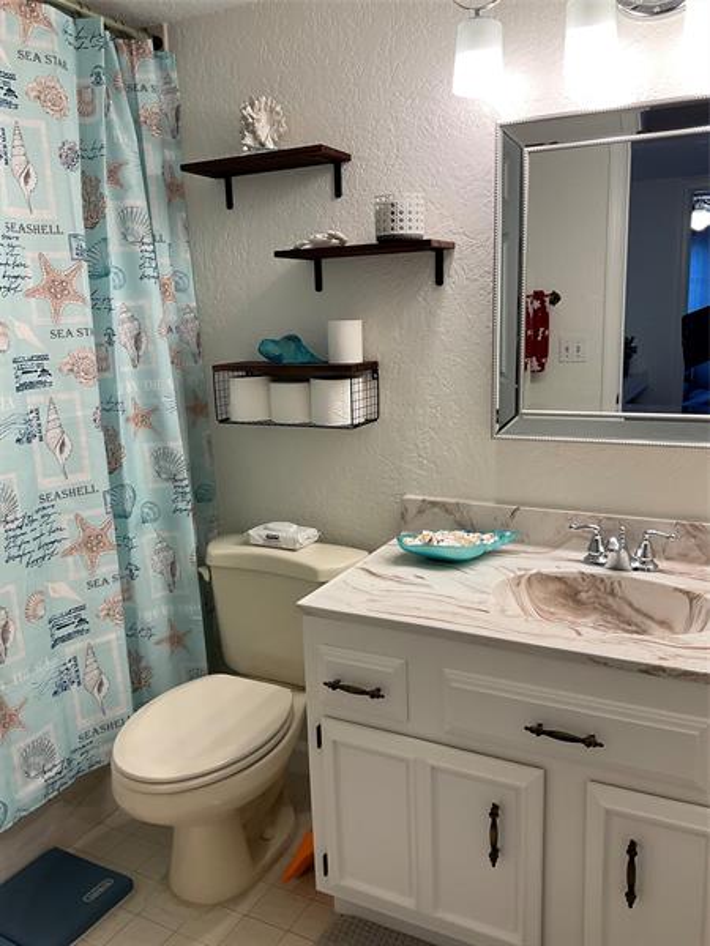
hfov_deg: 48.2
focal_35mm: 29
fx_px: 793
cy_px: 473
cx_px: 355
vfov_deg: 61.7
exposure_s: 1/60
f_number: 1.8
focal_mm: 3
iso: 40
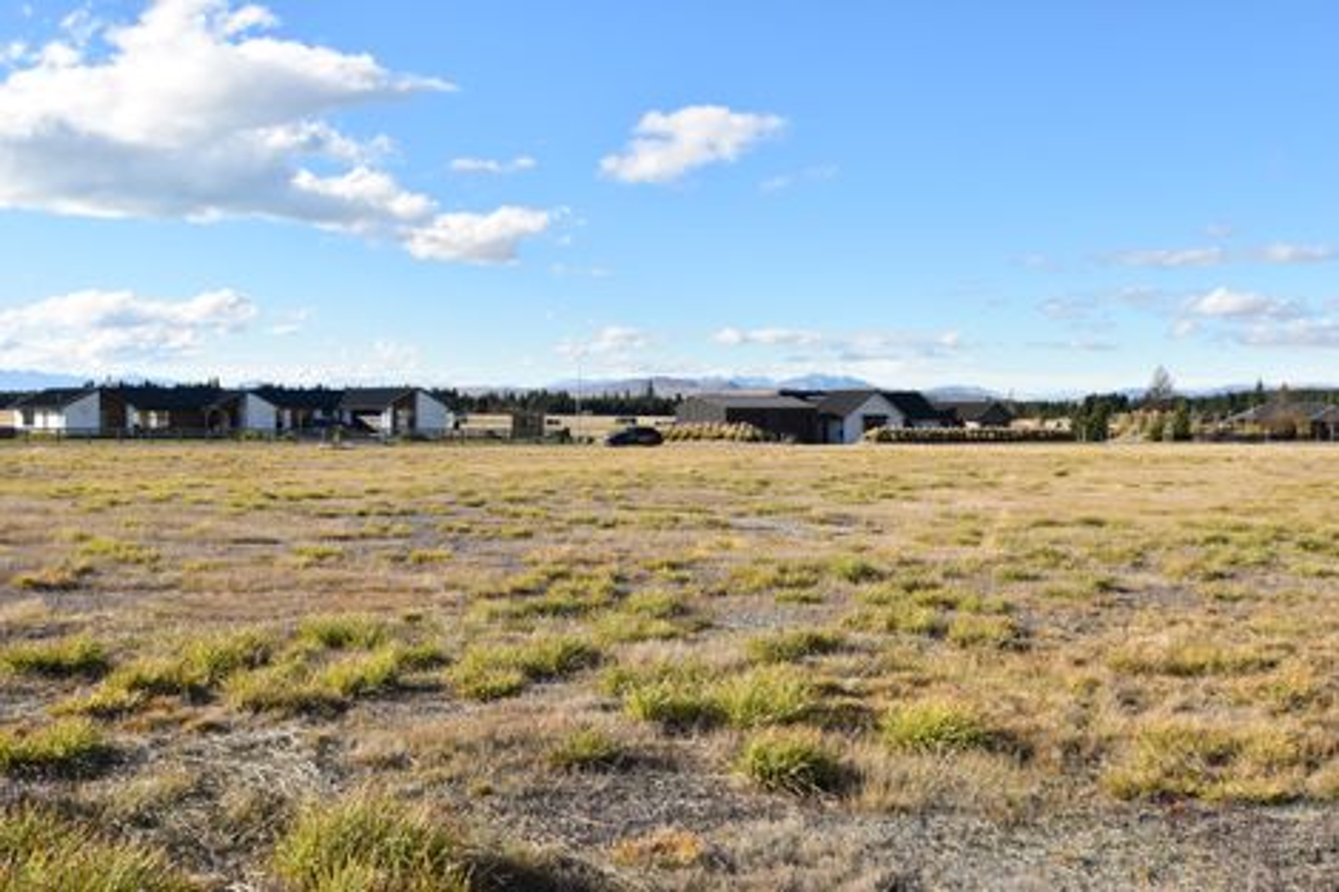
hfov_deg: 53.1
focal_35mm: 36
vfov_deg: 36.8
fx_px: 1338
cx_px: 670
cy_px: 446
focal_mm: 24
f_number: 10
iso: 200
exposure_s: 1/400
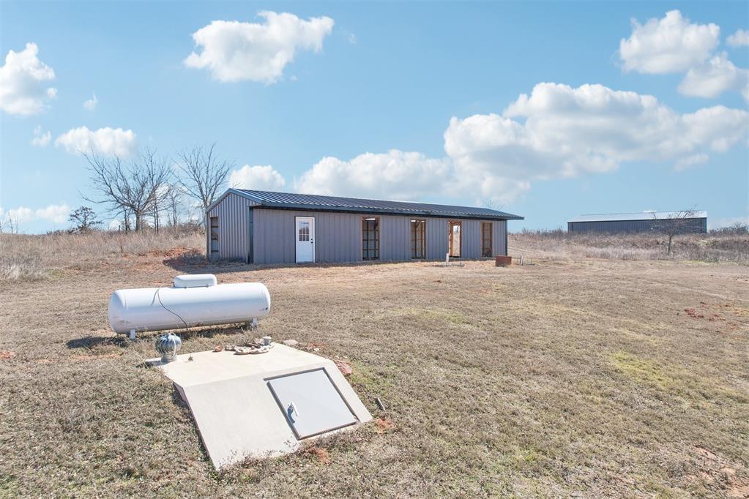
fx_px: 458
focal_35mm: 22
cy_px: 250
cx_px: 374
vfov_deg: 57.2
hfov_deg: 78.6
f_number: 2.8
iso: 160
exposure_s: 1/1500
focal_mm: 8.4
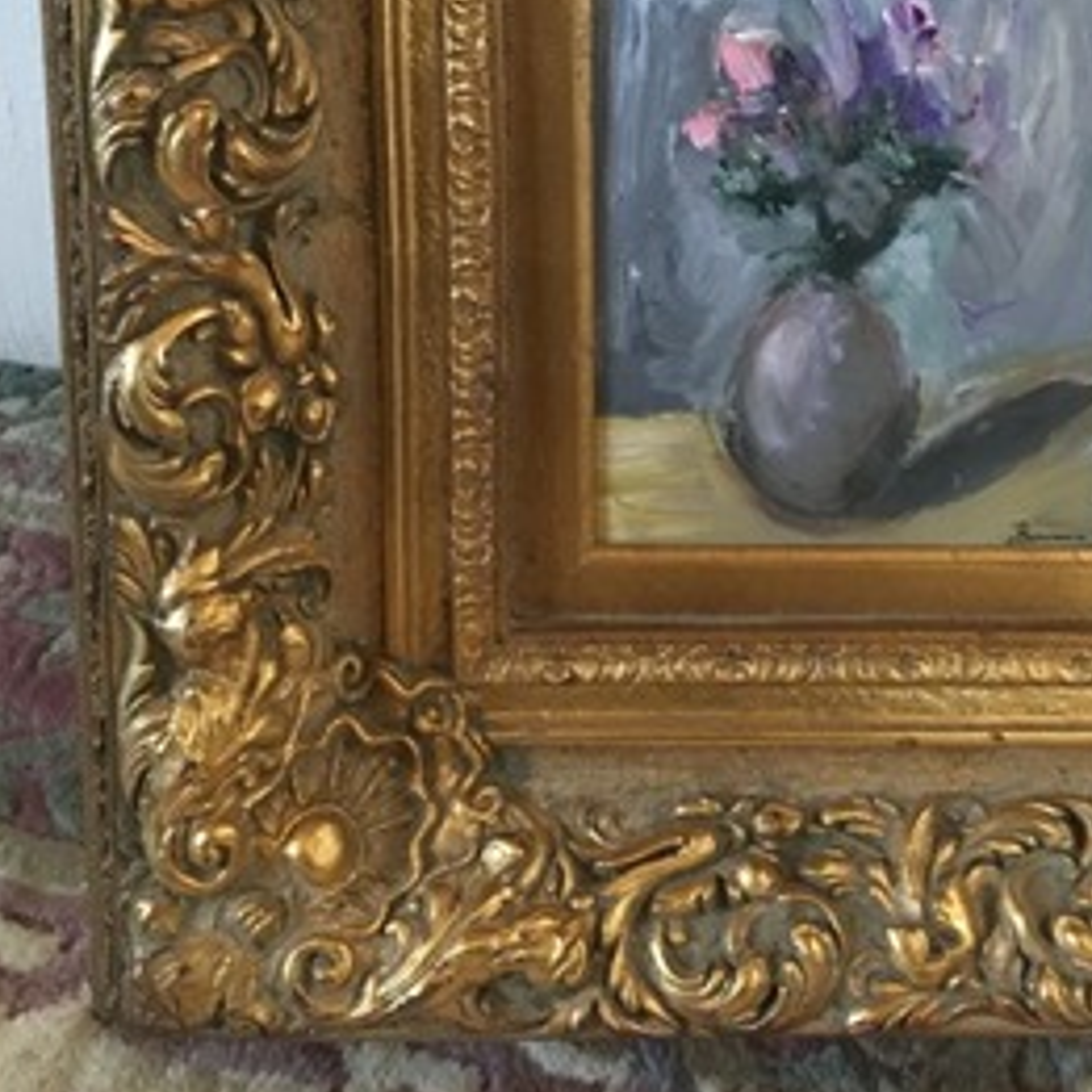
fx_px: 2034
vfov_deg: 29.2
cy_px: 176
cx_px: 822
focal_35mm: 57
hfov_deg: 29.6
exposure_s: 1/24
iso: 200
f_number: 2.2
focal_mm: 4.15
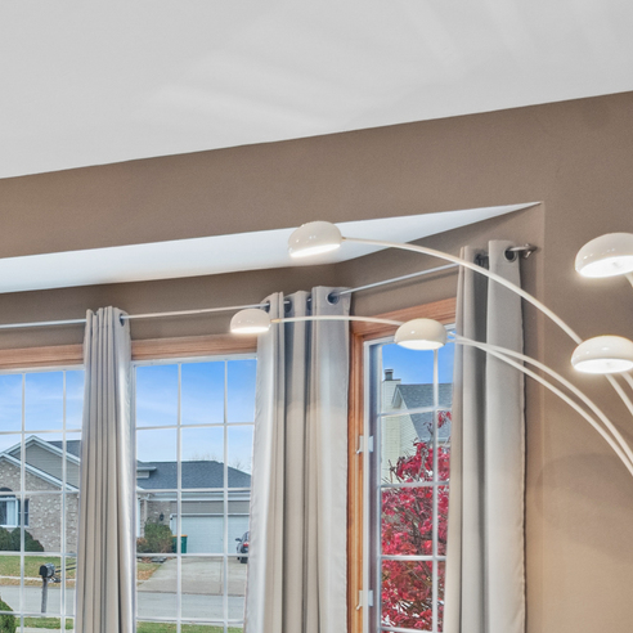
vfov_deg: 38.6
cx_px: -165
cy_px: 500
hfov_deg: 31.8
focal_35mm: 42
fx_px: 869
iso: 250
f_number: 8
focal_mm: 10
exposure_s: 1/20
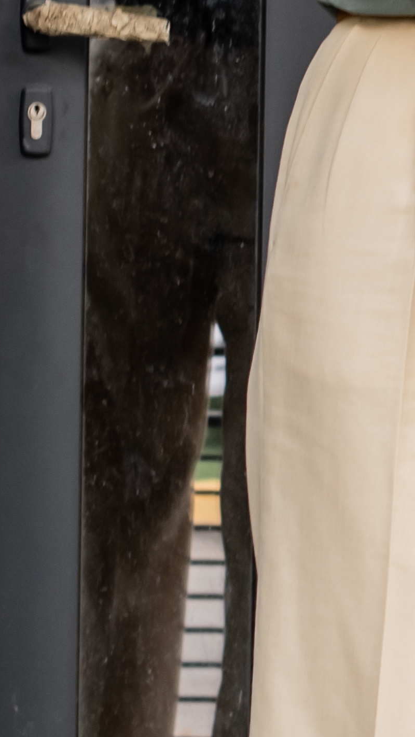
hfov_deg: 4.0
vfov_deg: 7.1
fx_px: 5946
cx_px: 698
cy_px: 161
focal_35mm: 304
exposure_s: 1/160
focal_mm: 50
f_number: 4
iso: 160
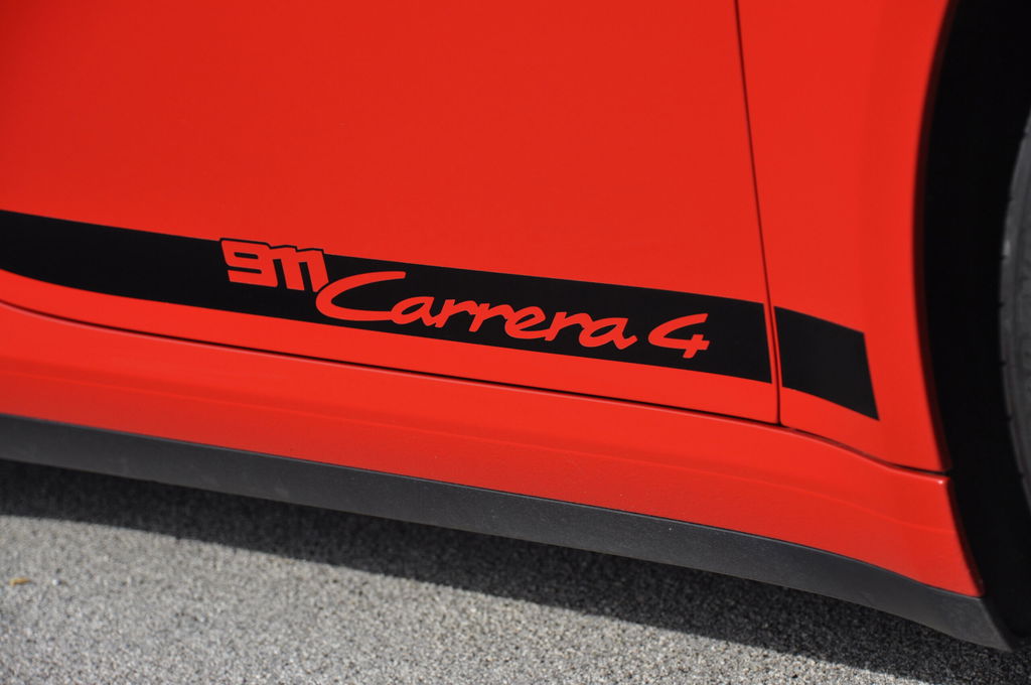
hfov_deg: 19.5
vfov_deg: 13.0
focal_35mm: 105
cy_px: 342
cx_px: 516
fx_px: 3003
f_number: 6.3
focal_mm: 70
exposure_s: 1/640
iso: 500
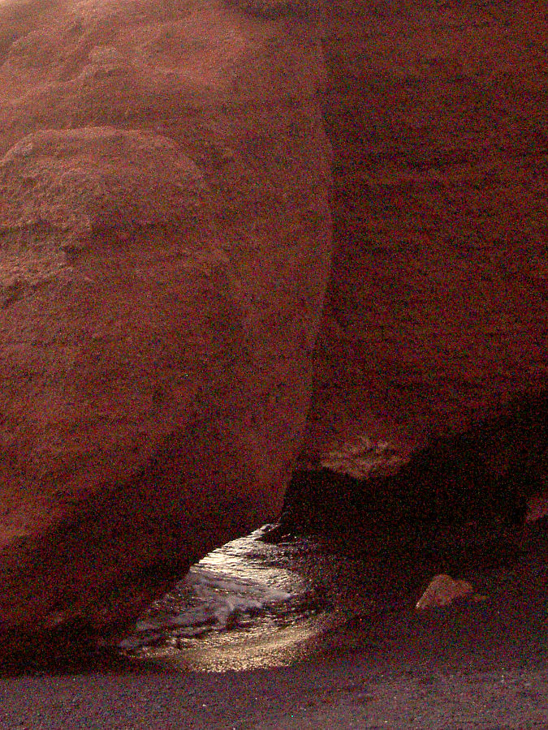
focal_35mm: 75
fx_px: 1583
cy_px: 365
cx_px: 274
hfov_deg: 19.6
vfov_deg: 26.0
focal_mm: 12.4
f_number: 4.2
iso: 400
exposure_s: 1/25
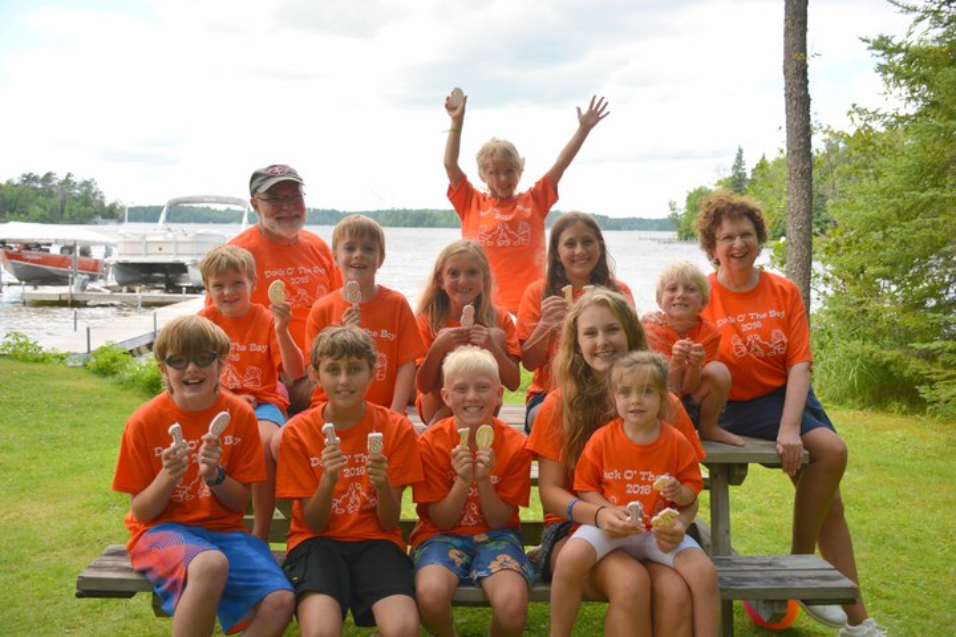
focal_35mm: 36
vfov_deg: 36.9
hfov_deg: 53.1
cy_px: 318
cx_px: 478
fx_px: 956
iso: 100
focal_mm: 24
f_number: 3.8
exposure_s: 1/200
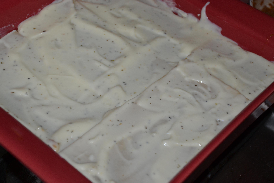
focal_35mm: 68
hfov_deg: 29.9
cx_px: 137
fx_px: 514
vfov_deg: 20.2
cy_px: 92
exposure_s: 1/60
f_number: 4.5
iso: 500
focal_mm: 45
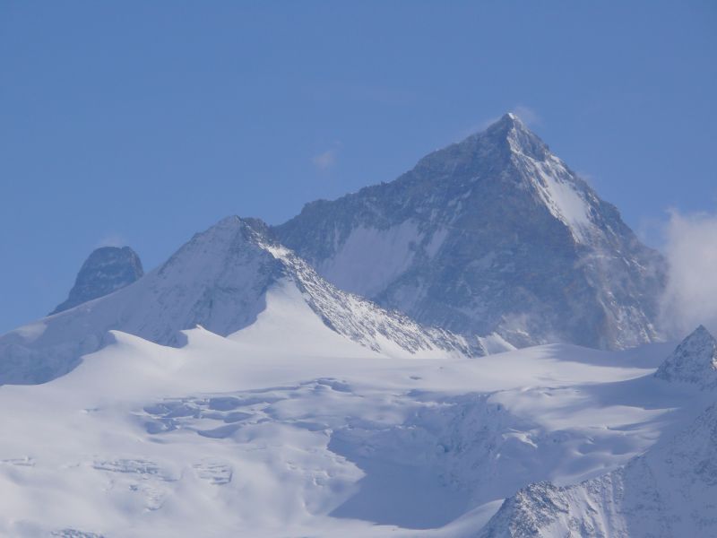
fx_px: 7519
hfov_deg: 5.5
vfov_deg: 4.1
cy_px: 269
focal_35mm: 363
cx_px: 358
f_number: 8
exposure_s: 1/1000
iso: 100
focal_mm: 76.8
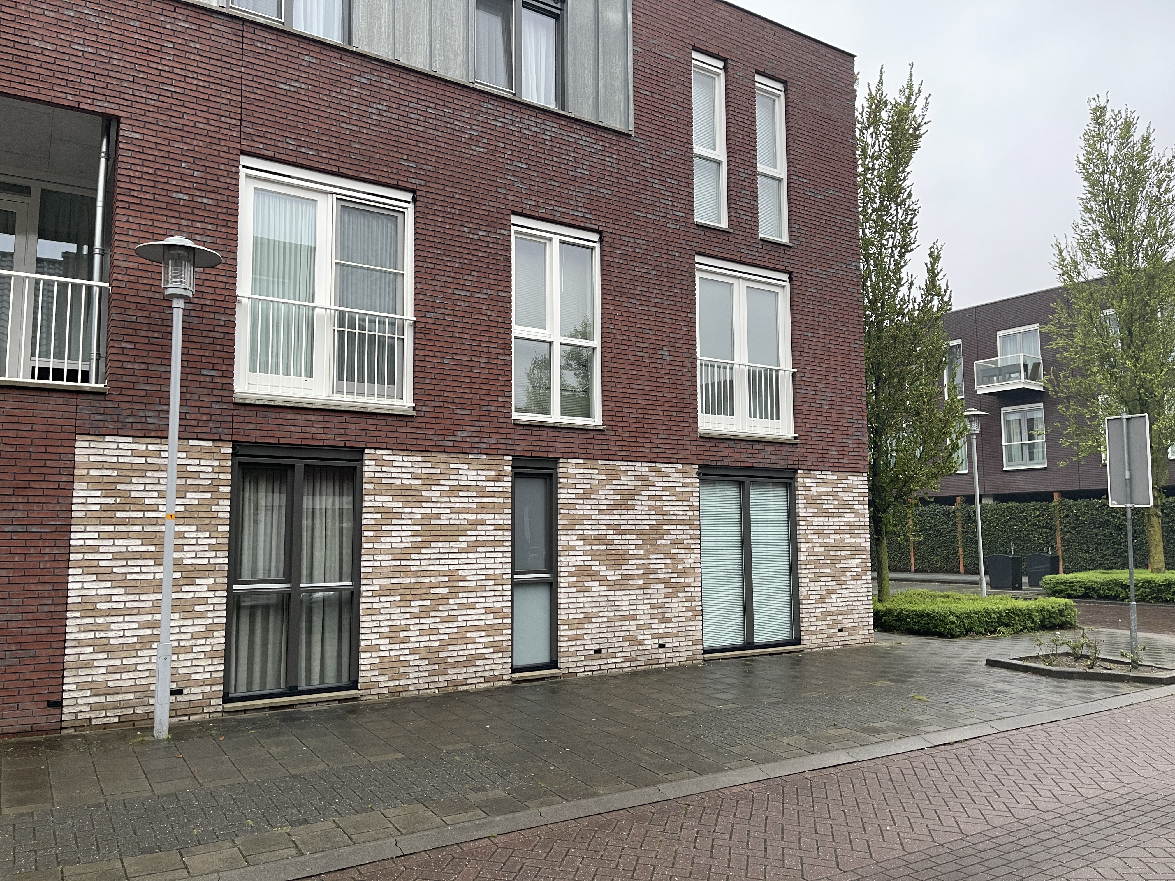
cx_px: 588
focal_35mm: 25
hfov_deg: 69.4
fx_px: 849
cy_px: 440
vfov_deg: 54.9
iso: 125
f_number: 1.6
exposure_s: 1/81
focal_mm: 5.1
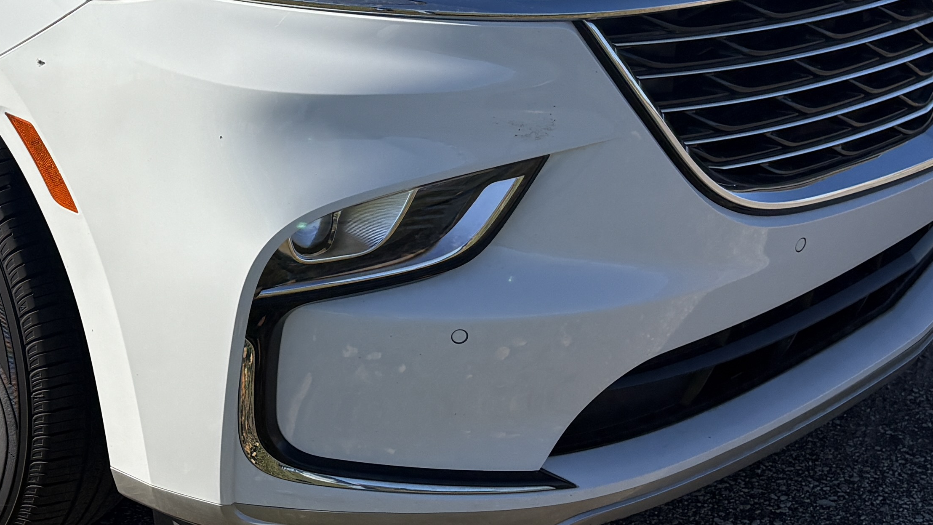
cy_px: -14
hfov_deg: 28.0
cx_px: 112
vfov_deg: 16.2
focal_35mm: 73
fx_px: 1806
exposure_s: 1/5348
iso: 50
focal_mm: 5.96
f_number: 1.6
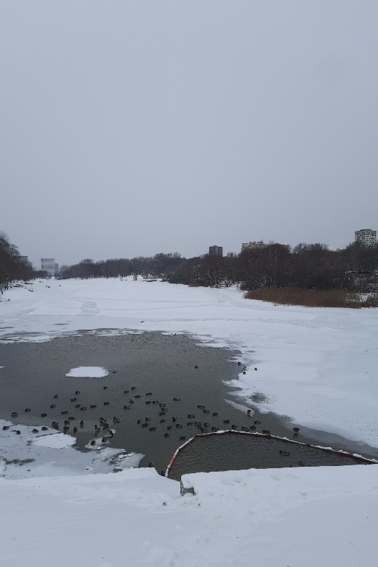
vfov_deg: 69.4
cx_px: 170
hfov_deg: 49.5
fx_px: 409
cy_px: 285
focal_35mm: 26
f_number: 1.8
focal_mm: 5.23
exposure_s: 1/303
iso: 20
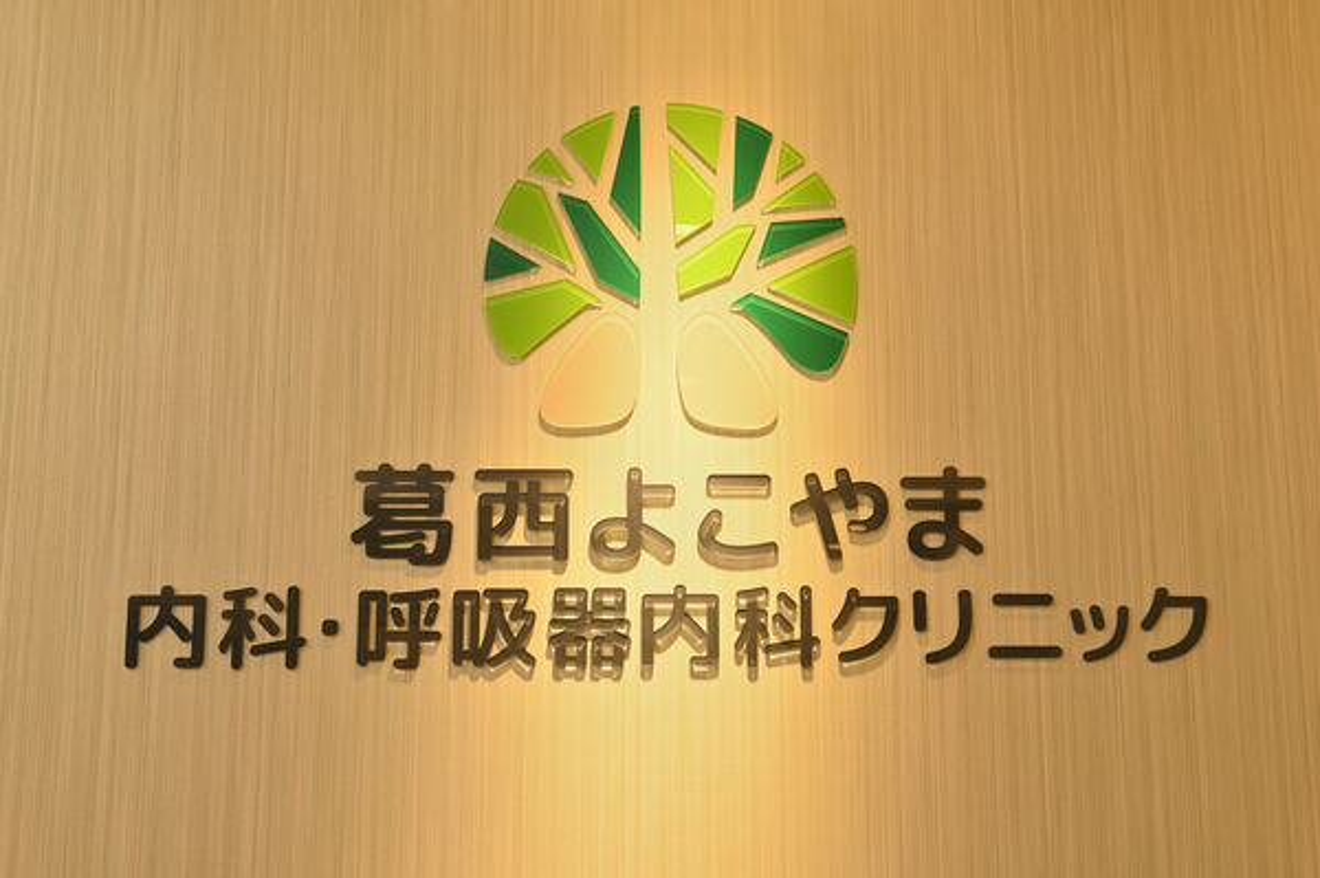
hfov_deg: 46.4
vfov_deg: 31.8
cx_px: 660
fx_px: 1539
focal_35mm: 42
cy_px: 439
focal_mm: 42
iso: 400
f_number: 8
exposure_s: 1/100
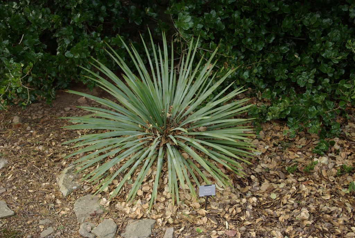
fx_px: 518
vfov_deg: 25.8
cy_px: 119
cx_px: 178
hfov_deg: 37.8
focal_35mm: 52
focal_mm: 35
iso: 100
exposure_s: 1/45
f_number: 4.5
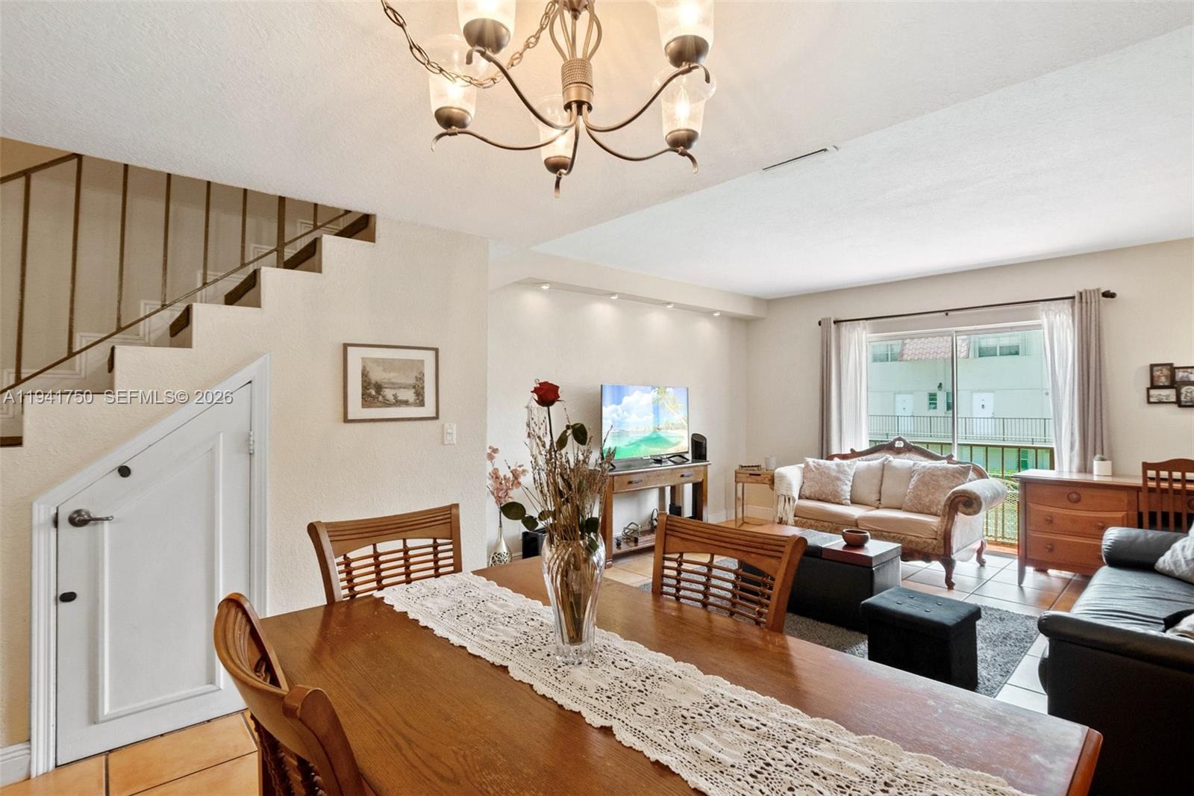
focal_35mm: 15
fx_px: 497
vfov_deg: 77.3
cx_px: 597
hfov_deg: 100.4
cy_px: 398
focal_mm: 10
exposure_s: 1/15
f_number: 8
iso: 720
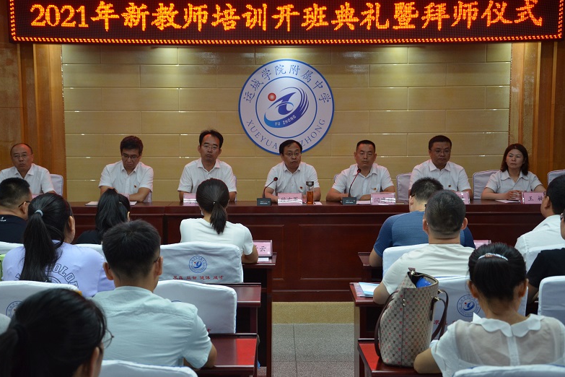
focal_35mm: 54
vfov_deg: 25.3
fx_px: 840
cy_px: 187
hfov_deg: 37.2
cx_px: 280
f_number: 5.6
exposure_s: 1/125
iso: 1000
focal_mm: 35
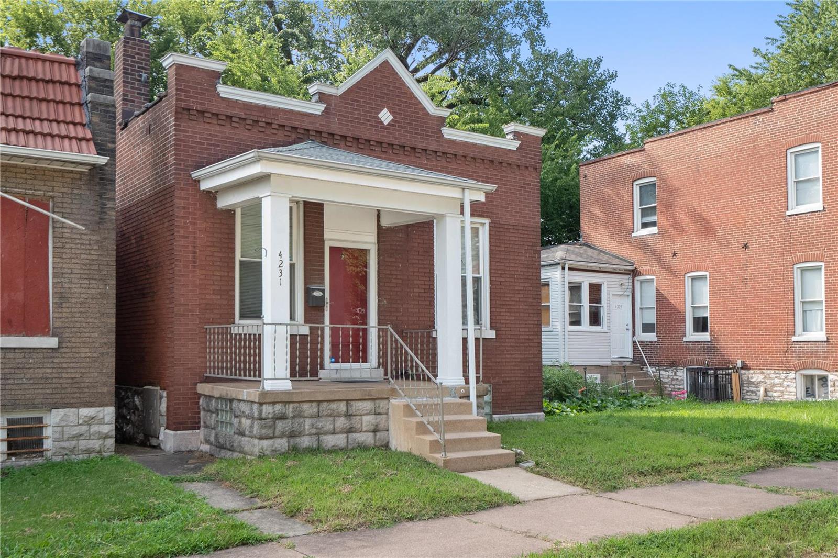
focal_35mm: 36
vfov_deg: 36.9
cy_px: 279
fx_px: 838
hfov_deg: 53.1
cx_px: 419
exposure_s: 1/100
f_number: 8
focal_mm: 18
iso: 400
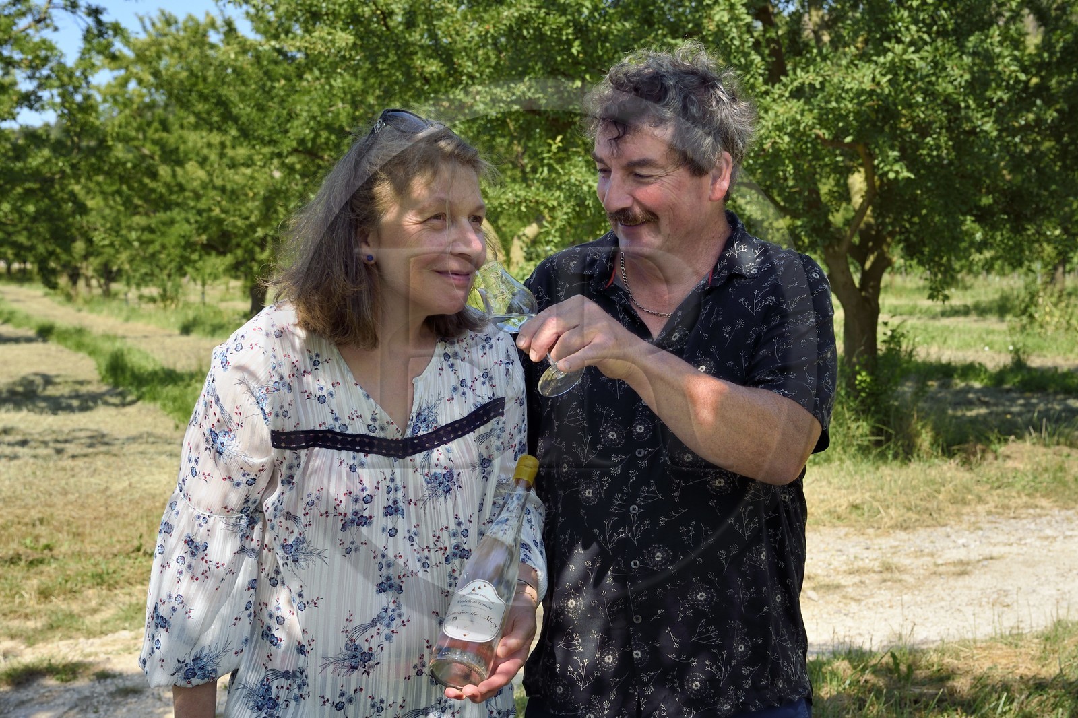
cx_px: 539
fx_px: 1497
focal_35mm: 50
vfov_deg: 27.0
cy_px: 359
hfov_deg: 39.6
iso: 200
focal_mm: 50
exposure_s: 1/320
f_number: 9
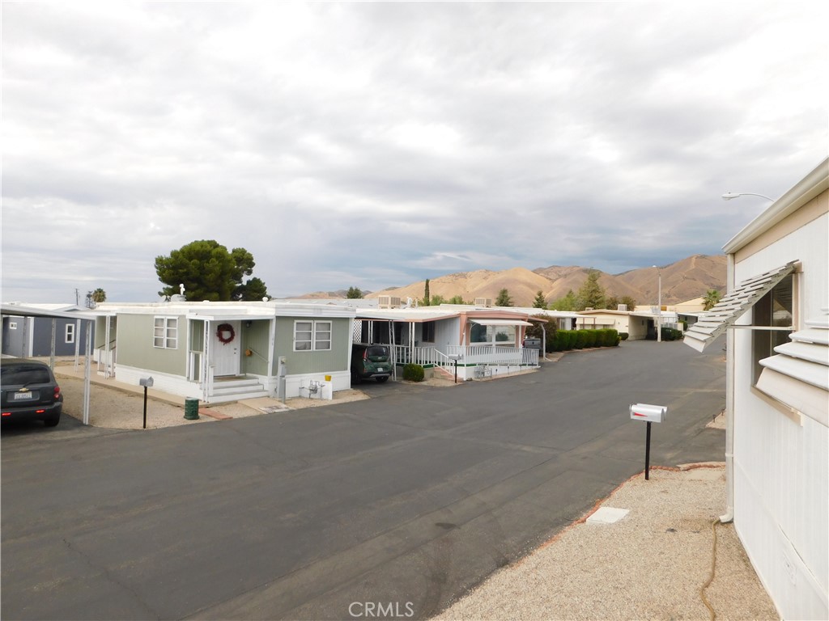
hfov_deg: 73.9
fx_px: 551
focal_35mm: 23
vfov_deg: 58.9
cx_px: 414
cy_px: 310
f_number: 3
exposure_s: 1/1250
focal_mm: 4
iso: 125
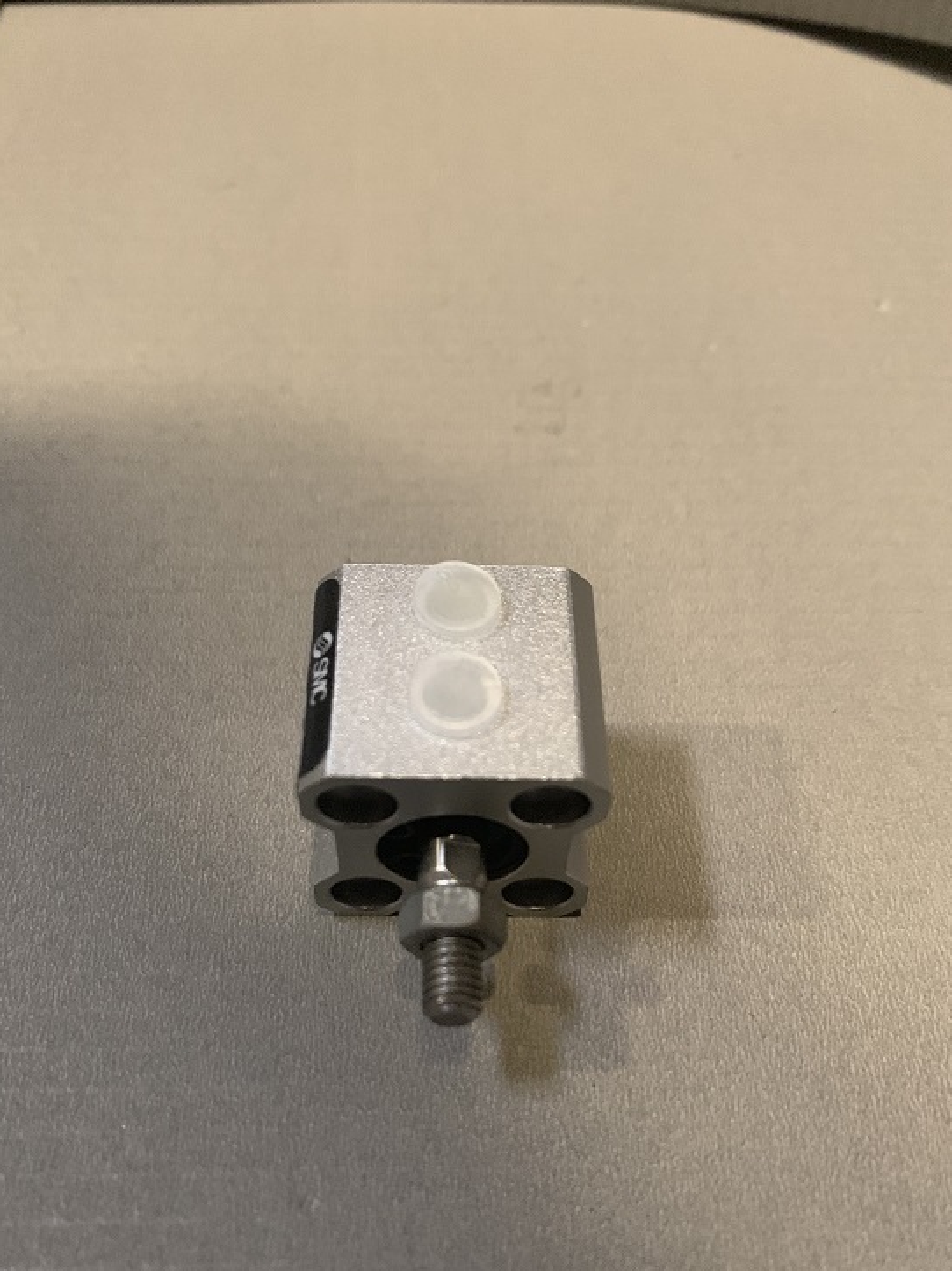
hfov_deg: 48.2
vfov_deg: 61.6
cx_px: 459
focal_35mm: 29
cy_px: 691
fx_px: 1065
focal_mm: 4.25
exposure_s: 1/30
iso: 500
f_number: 1.8
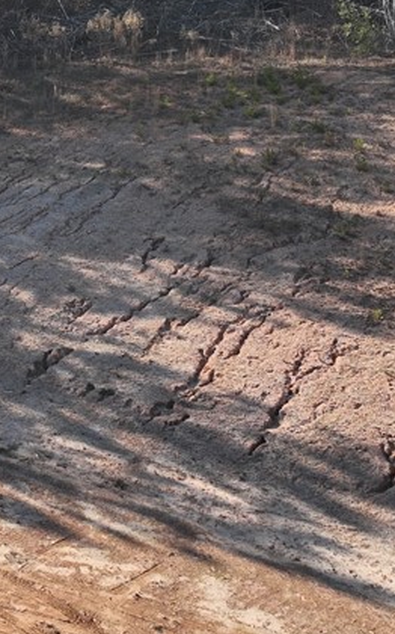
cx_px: -133
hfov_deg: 19.2
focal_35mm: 62
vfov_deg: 31.5
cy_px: 66
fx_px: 1069
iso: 380
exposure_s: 1/400
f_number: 2.8
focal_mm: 12.29
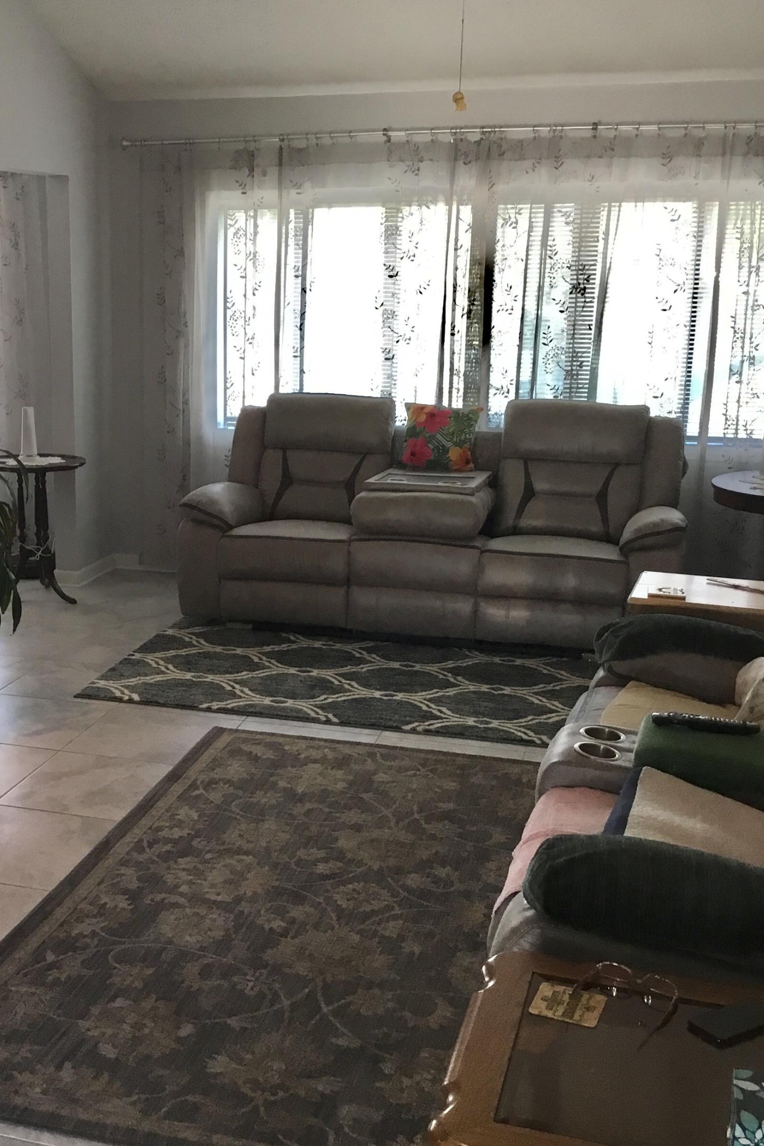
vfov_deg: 44.5
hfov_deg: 30.1
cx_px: 200
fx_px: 1400
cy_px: 578
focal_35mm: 44
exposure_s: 1/30
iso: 50
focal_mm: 3.3
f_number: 2.4
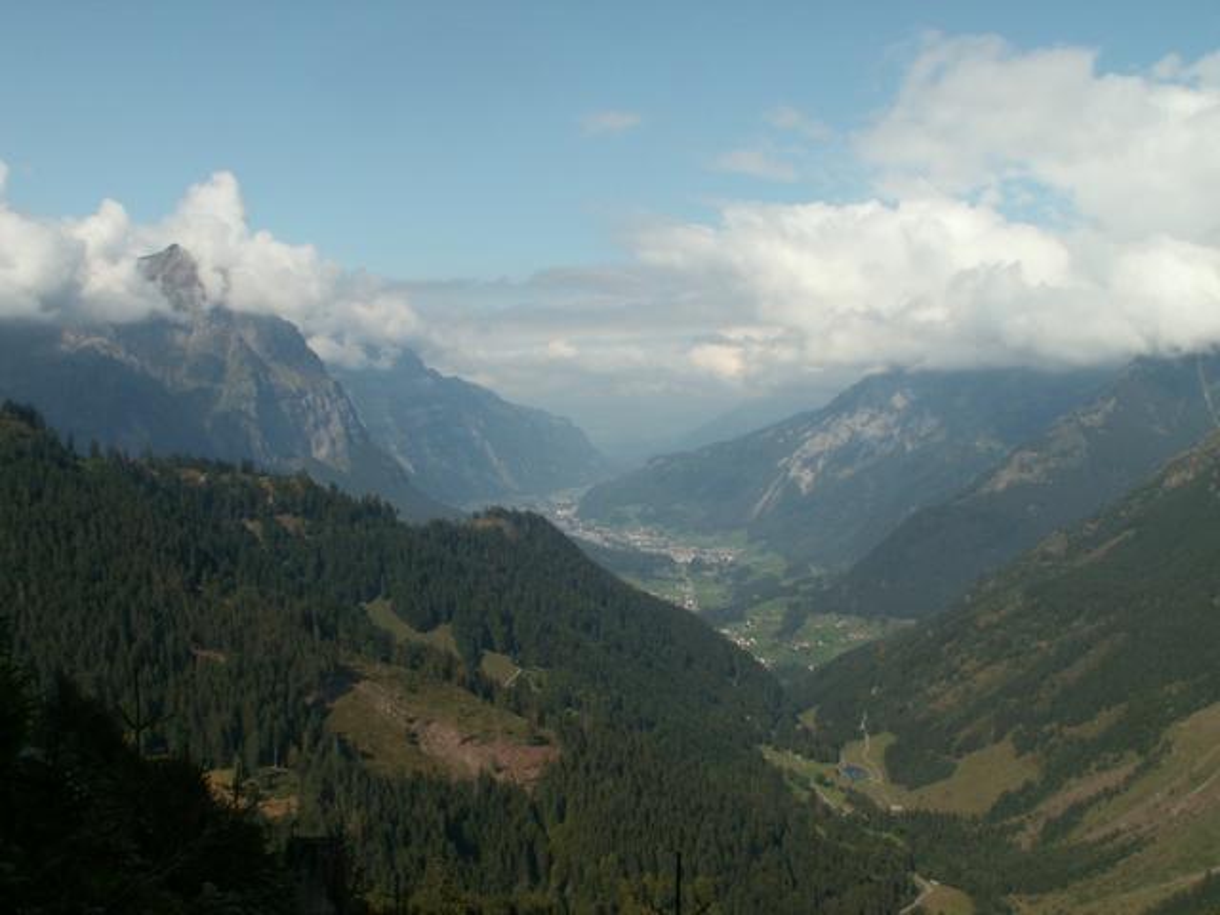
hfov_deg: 52.6
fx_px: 1234
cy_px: 458
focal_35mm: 35
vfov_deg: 40.7
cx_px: 610
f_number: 8
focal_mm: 5.86
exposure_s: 1/200
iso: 50
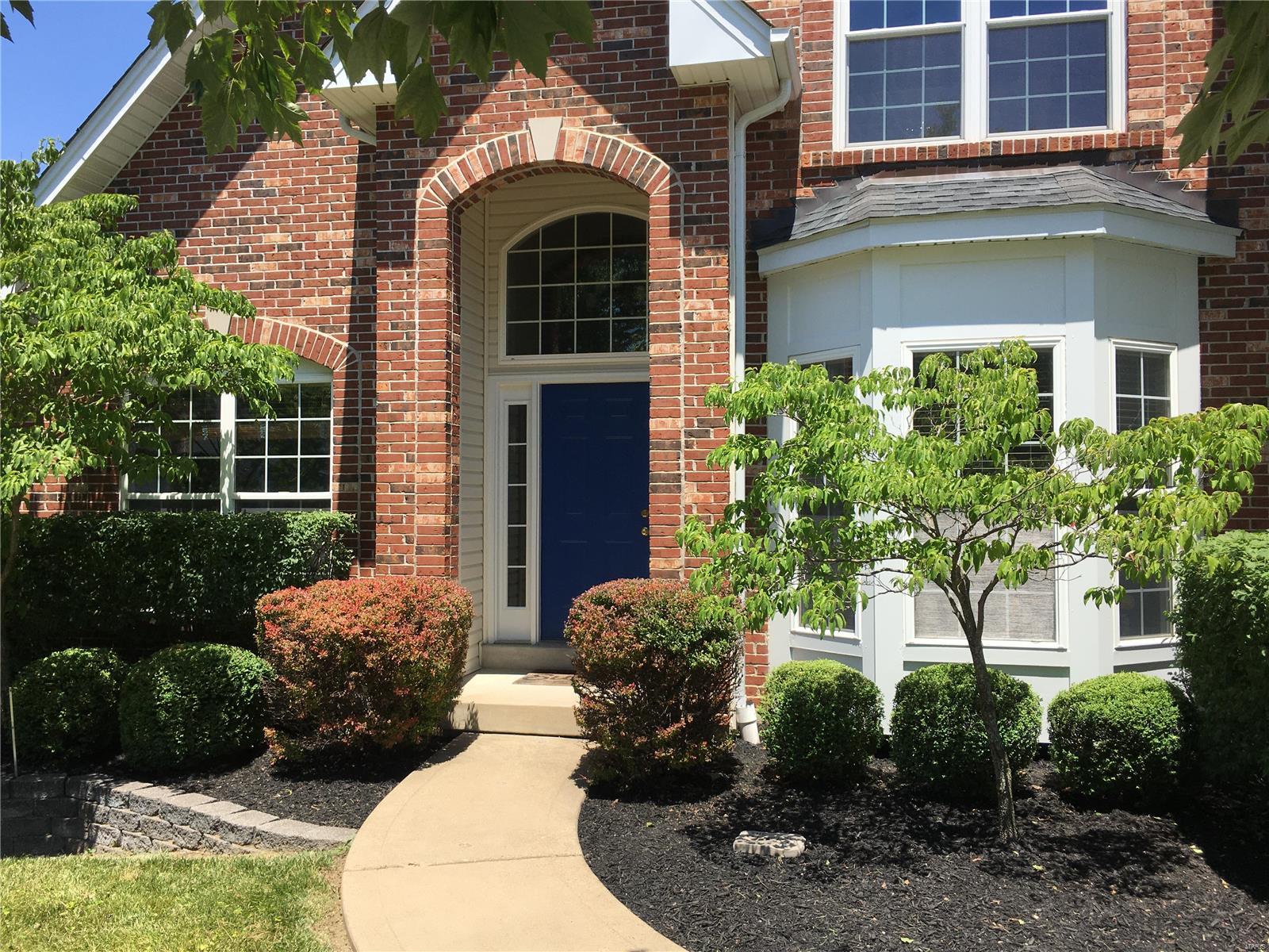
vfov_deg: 48.2
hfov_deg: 61.7
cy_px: 476
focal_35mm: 29
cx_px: 634
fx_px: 1063
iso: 25
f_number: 2.2
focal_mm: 4.15
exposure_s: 1/1221
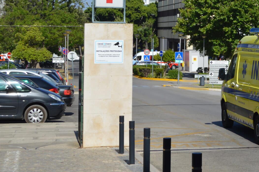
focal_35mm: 109
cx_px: 307
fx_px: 784
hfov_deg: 17.9
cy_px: 13
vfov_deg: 12.4
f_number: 10
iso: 100
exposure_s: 1/400
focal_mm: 30
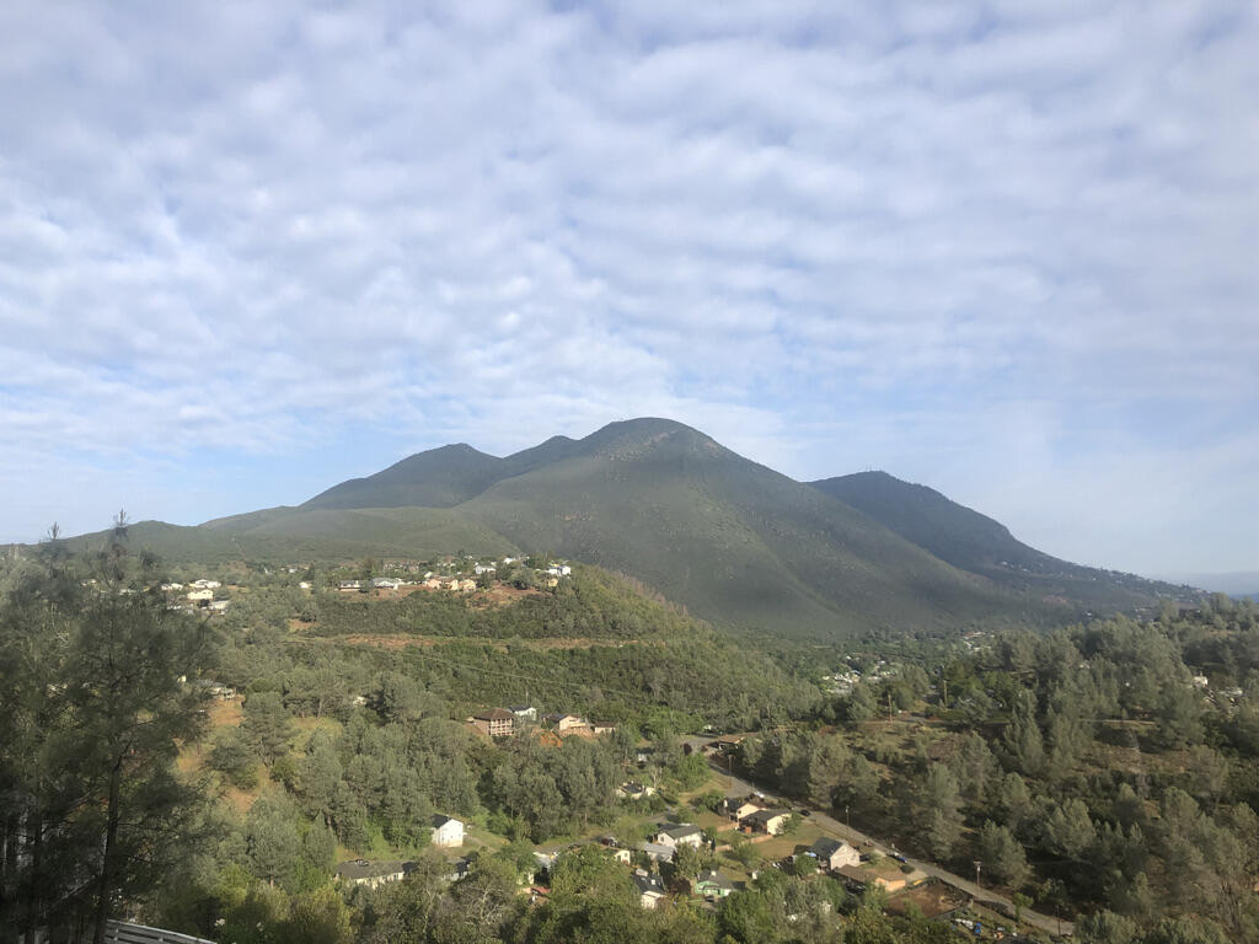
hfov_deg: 63.4
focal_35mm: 28
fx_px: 1018
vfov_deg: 49.7
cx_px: 630
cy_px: 472
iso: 20
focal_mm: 3.99
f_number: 1.8
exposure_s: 1/2000
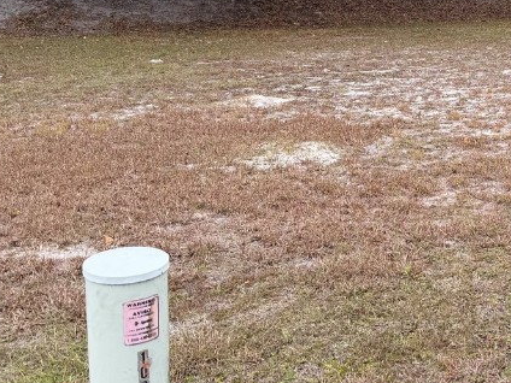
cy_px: 102
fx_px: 856
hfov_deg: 31.0
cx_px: 503
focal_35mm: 58
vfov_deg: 25.0
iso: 80
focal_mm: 6.76
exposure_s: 1/735
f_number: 1.78
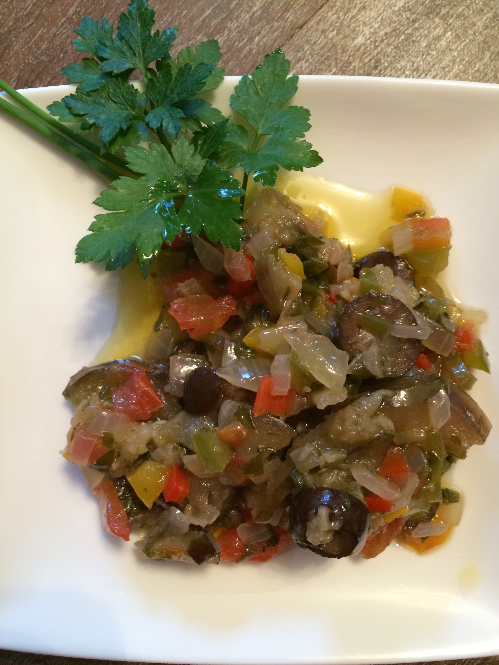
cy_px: 332
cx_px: 250
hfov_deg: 46.8
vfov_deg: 60.0
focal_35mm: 30
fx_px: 577
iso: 320
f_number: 2.2
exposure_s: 1/24
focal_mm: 4.12
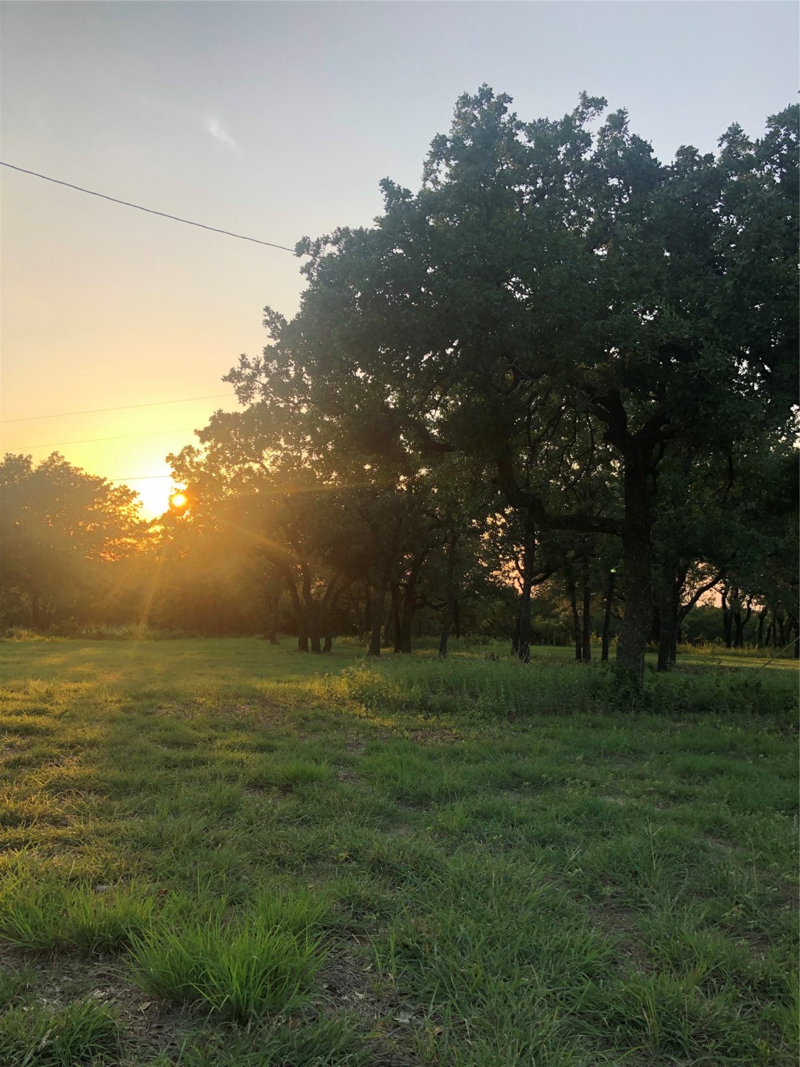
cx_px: 400
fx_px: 863
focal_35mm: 28
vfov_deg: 63.4
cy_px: 534
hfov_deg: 49.7
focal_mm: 4
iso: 20
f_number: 1.8
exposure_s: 1/291
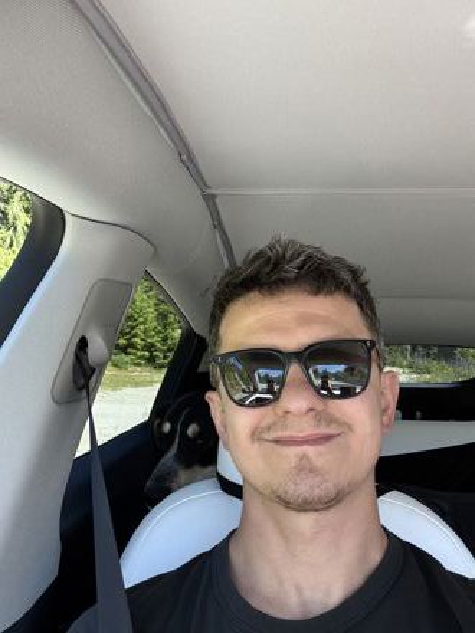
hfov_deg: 46.8
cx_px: 238
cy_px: 316
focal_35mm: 30
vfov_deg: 60.0
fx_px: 549
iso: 40
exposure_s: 1/121
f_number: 1.9
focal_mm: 2.69
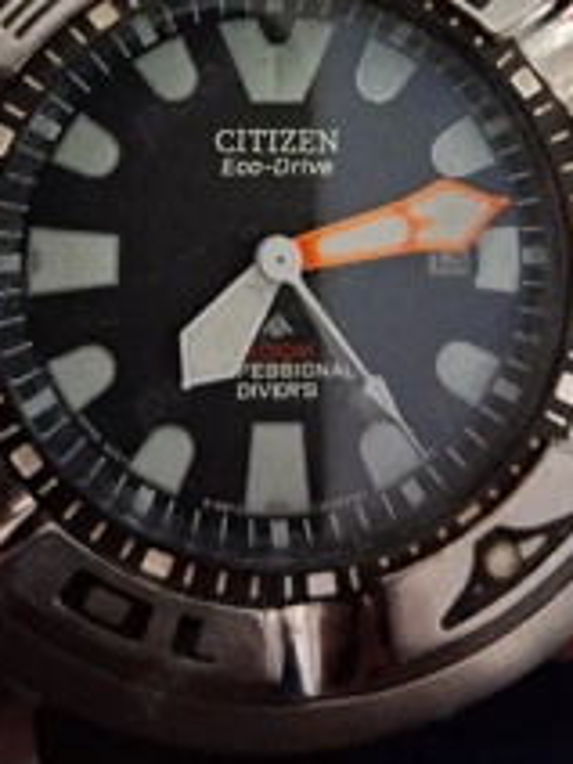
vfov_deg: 35.4
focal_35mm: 51
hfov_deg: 28.6
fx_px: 1126
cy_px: 86
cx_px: 285
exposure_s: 1/25
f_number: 1.8
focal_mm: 4
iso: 1000
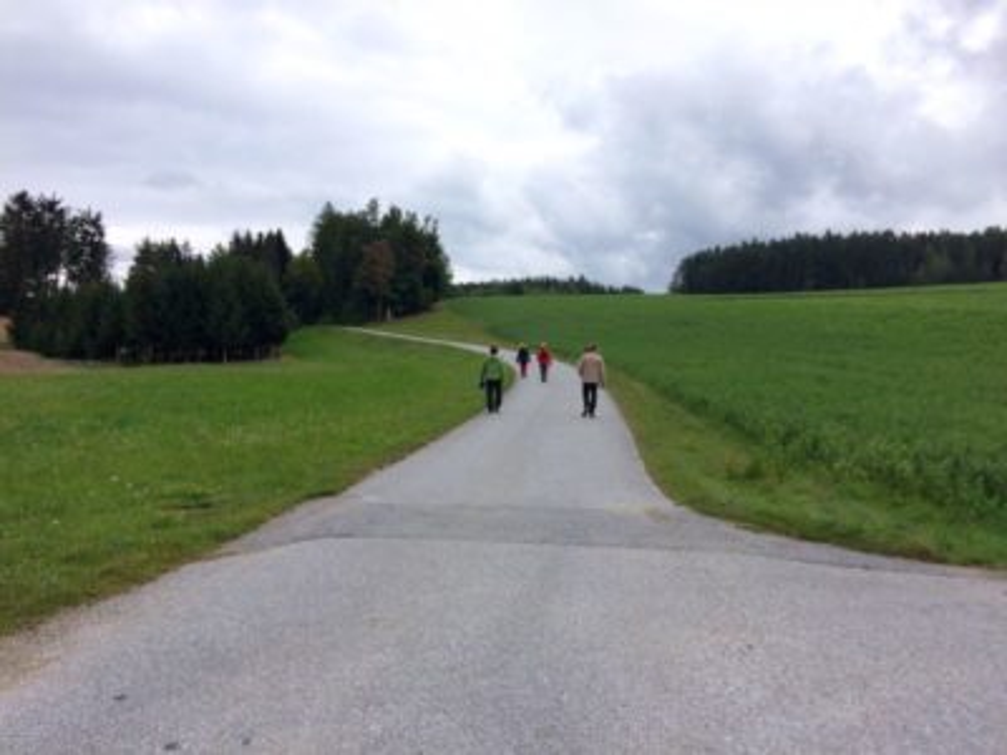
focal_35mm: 29
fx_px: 844
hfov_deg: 61.7
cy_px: 378
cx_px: 504
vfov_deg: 48.2
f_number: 2.2
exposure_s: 1/912
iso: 32
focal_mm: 4.15
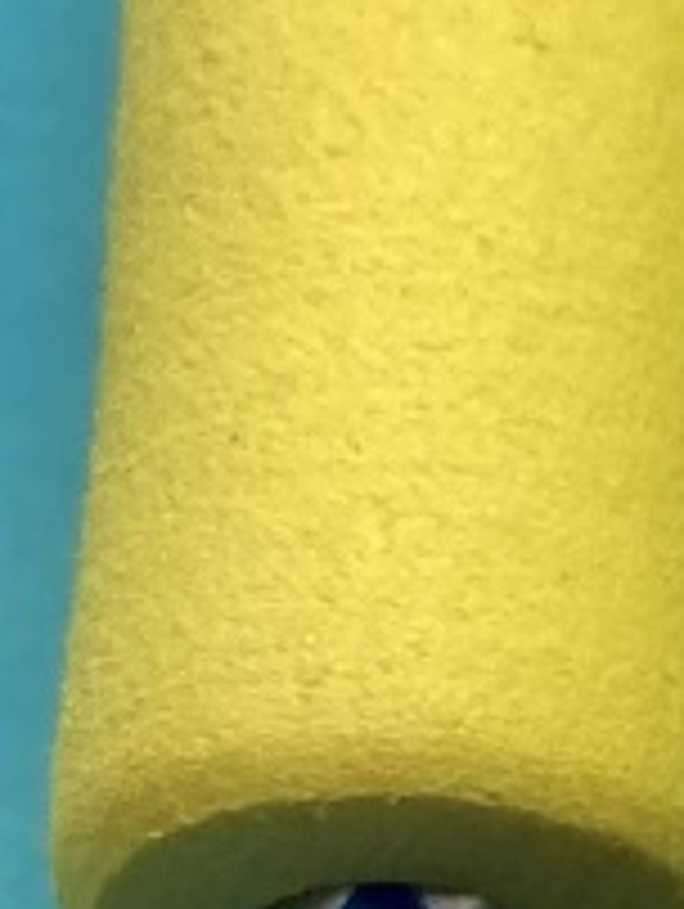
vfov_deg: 10.2
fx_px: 5100
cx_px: 2007
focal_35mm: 194
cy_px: 572
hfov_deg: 6.9
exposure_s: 1/121
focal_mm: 3.99
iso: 32
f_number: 1.8
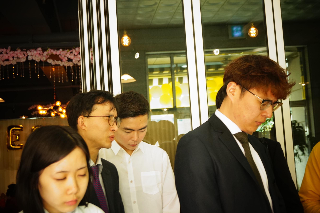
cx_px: 160
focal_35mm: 52
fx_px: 466
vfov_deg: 25.7
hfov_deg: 37.9
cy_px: 106
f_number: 5
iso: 500
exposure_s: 1/60
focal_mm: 35
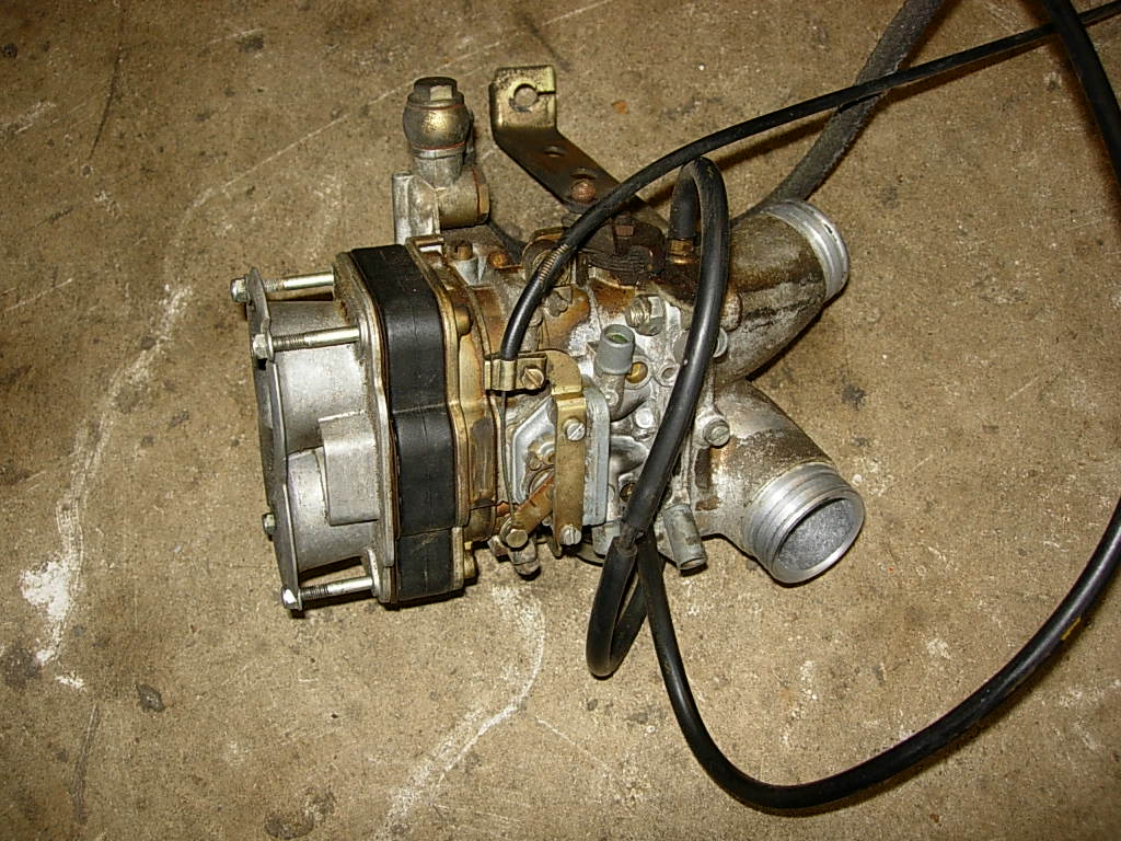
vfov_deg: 37.7
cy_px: 420
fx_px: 1231
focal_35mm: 38
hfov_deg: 49.0
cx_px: 560
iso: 100
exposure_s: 1/64
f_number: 2.8
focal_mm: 7.8
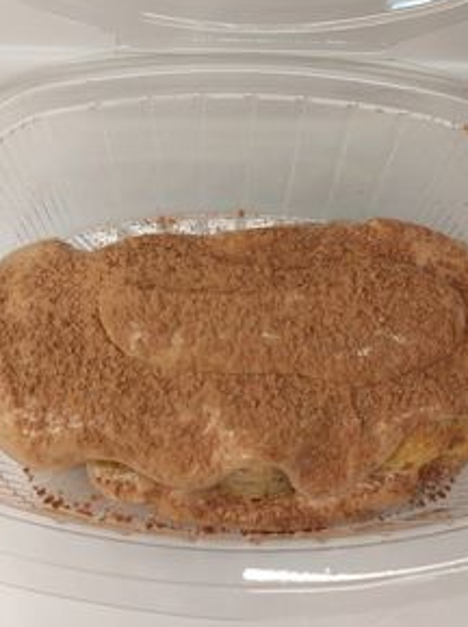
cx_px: 243
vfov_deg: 50.2
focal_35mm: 37
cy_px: 333
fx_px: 668
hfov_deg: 38.6
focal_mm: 5.23
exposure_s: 1/100
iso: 80
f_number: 1.8
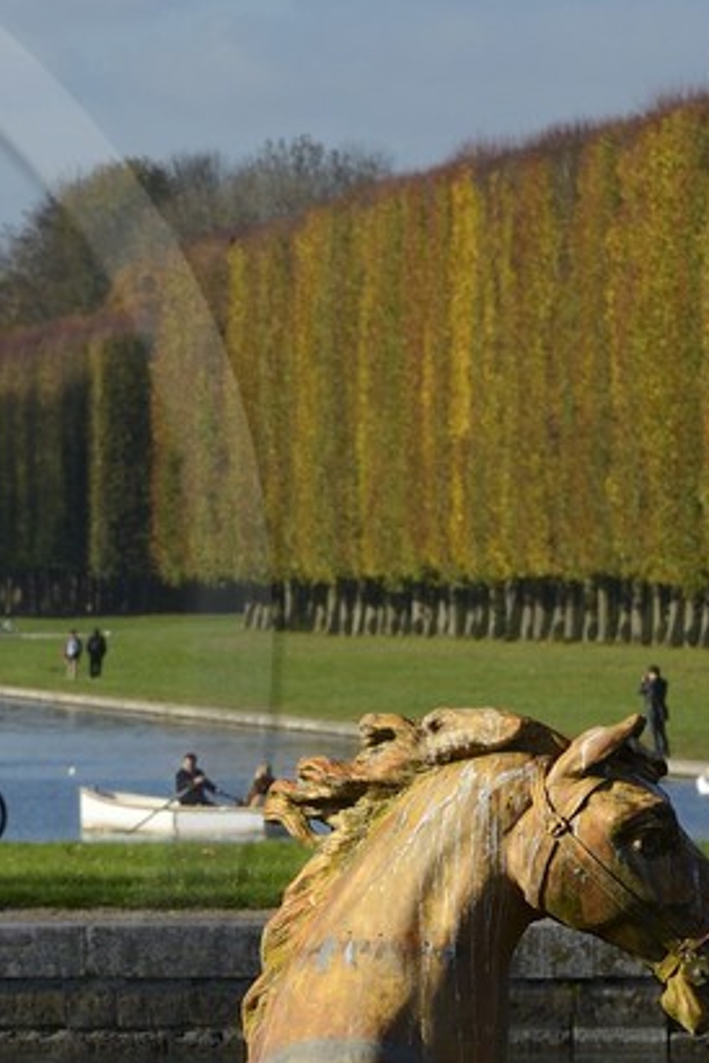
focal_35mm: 603
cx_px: -527
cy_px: 631
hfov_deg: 2.3
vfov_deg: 3.4
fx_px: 17812
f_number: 13
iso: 200
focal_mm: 155
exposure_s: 1/250
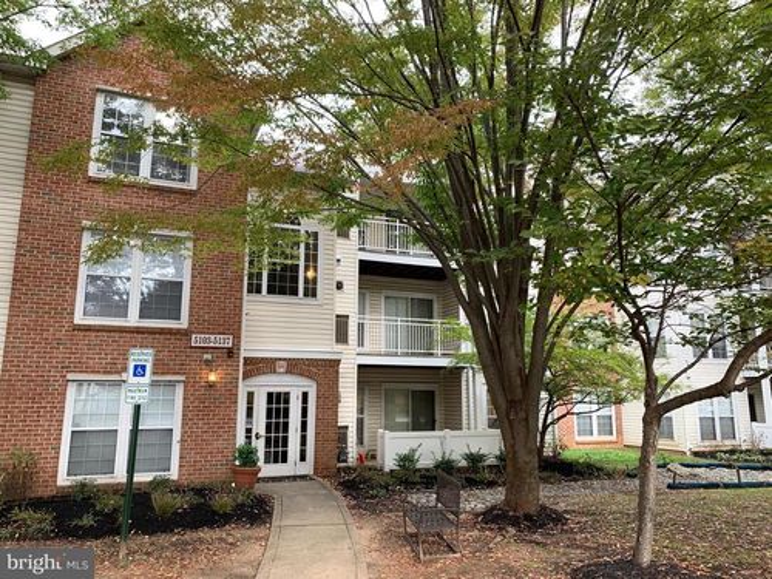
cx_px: 386
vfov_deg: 53.1
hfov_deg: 67.3
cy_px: 290
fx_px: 580
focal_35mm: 26
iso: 64
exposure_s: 1/121
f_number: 1.8
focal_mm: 4.25
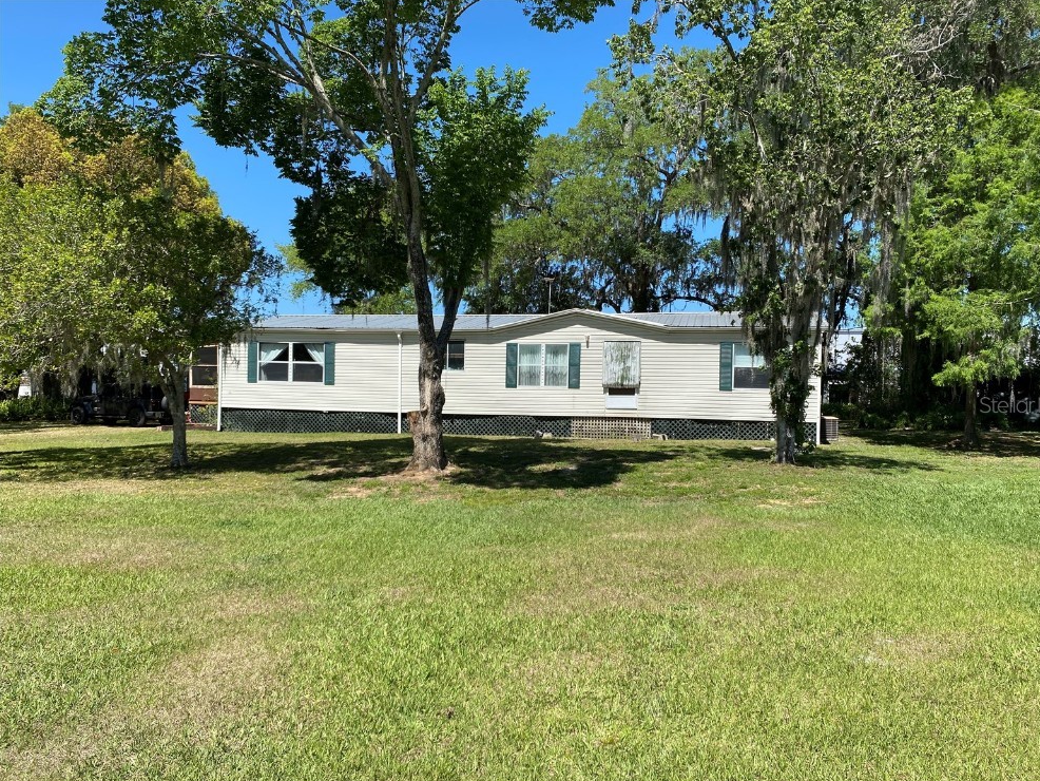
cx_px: 539
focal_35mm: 27
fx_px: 811
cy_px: 404
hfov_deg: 65.3
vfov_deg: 51.4
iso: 32
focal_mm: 4.25
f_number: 1.8
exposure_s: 1/2066
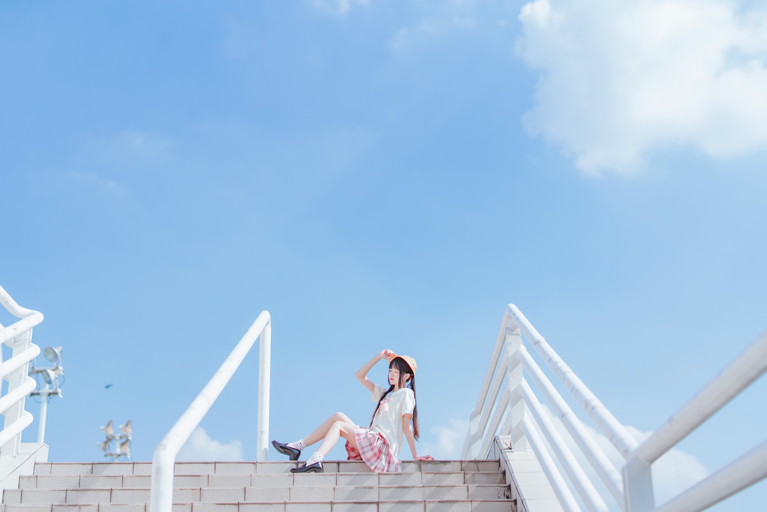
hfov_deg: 39.6
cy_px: 256
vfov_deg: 27.0
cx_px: 384
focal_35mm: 50
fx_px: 1065
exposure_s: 1/4000
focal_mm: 50
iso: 100
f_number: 1.4
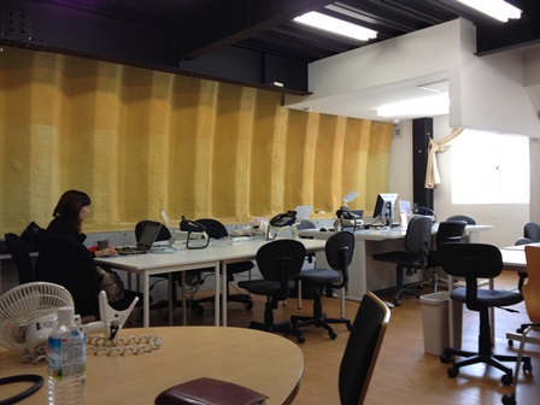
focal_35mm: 35
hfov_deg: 52.6
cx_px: 270
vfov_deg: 40.7
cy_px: 202
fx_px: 546
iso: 50
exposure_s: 1/40
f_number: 2.4
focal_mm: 4.28
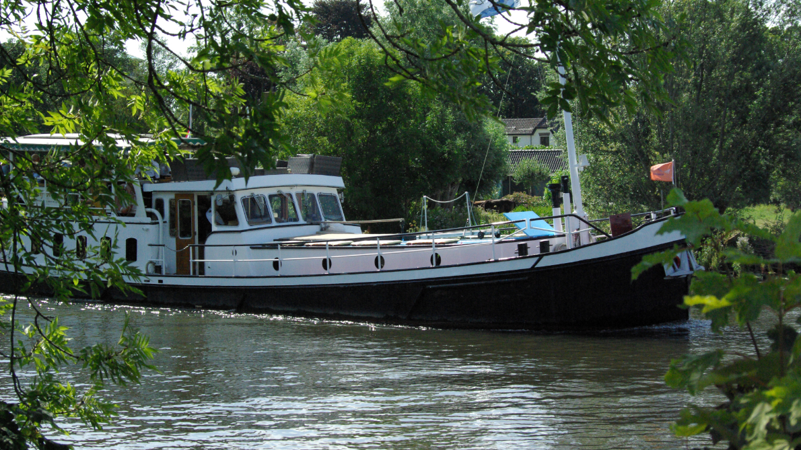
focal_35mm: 92
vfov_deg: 13.1
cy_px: 202
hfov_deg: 23.2
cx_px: 398
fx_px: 1954
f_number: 9.5
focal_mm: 58
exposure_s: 1/1500
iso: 1600
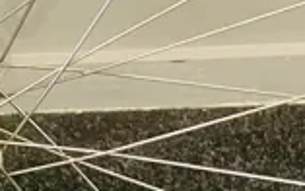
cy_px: 76
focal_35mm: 194
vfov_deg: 6.8
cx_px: -43
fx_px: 1612
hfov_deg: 10.7
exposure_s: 1/50
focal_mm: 3.99
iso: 320
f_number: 1.8
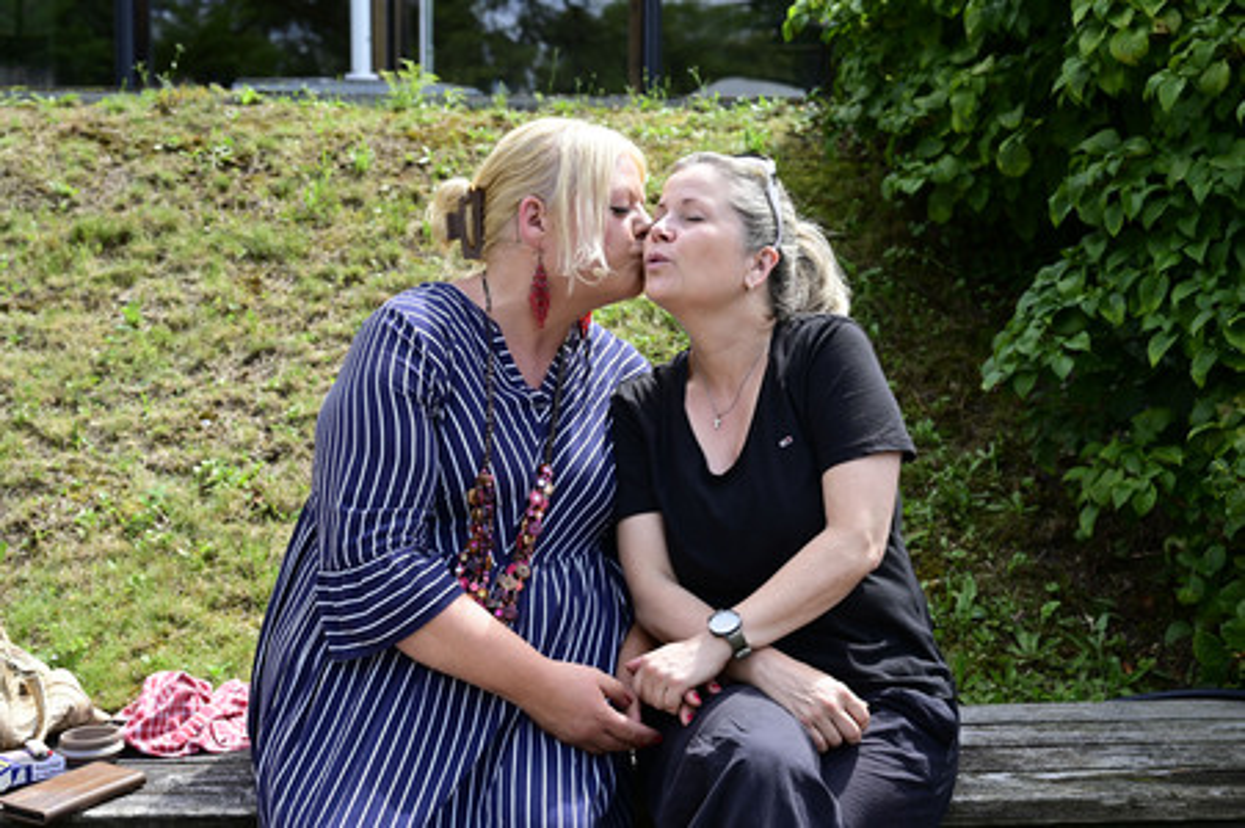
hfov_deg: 42.8
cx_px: 622
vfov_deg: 29.2
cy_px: 414
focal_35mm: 46
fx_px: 1590
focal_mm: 46
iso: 110
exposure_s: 1/200
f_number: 5.6
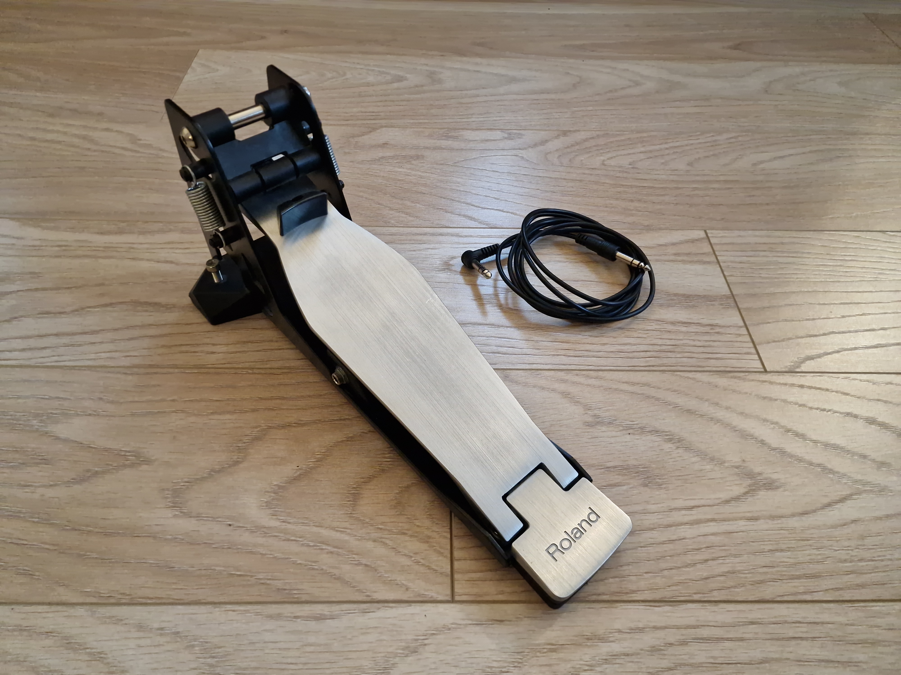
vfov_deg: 58.9
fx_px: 599
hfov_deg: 73.9
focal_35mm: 23
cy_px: 338
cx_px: 450
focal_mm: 6.4
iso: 500
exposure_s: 1/40
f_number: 1.8
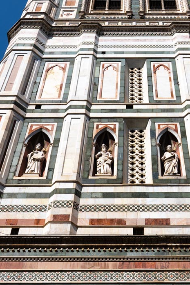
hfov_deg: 20.3
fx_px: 527
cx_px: 136
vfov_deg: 30.3
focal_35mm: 67
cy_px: 122
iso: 100
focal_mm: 21.5
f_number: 5.6
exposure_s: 1/1600
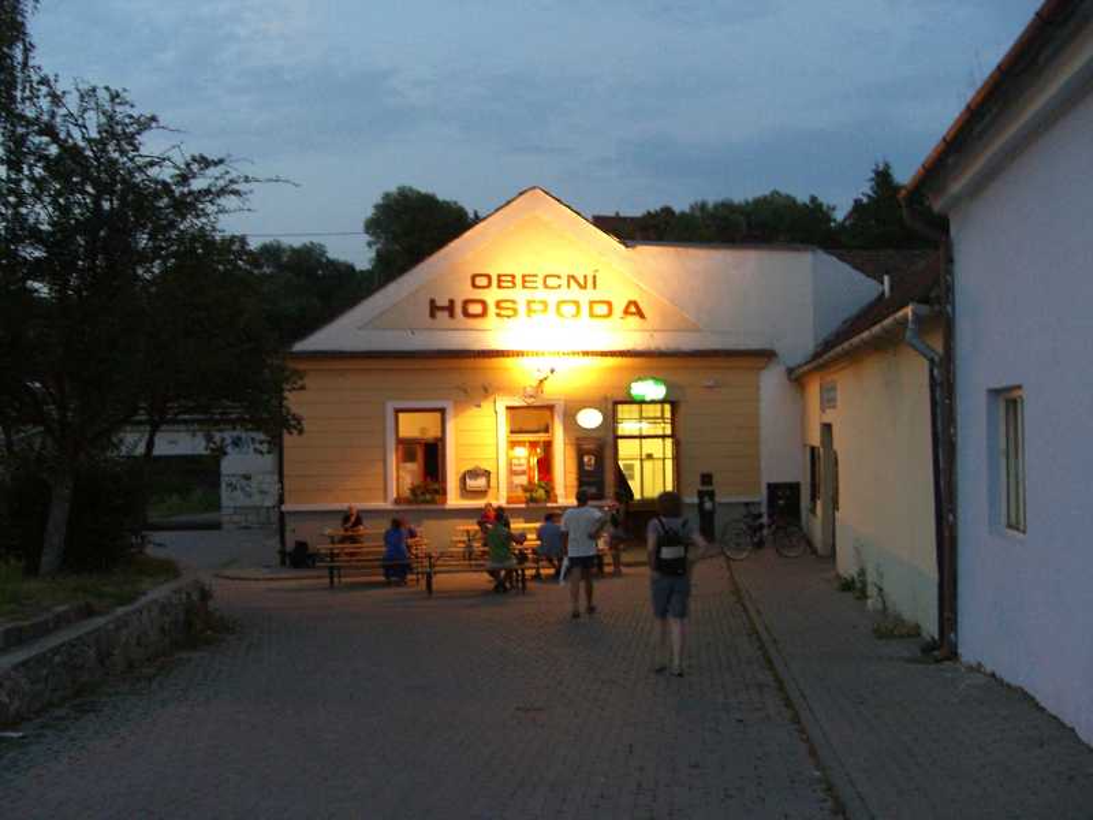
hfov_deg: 49.0
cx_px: 546
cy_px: 410
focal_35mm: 38
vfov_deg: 37.7
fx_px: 1200
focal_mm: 6.3
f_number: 3.1
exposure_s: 1/10
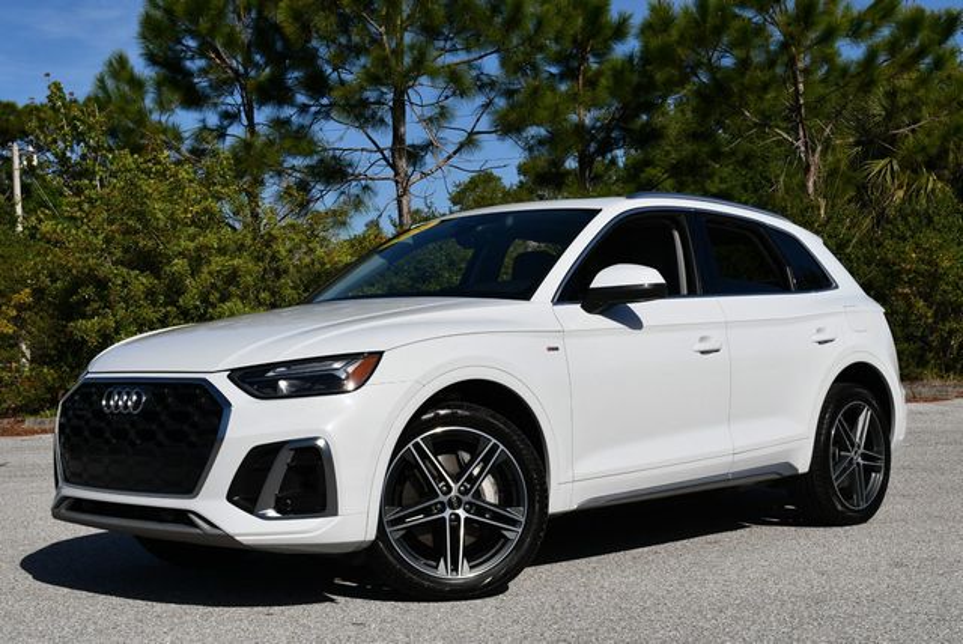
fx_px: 1392
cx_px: 482
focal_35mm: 52
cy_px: 322
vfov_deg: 26.0
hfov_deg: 38.2
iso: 100
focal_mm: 26
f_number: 10
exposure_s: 1/400
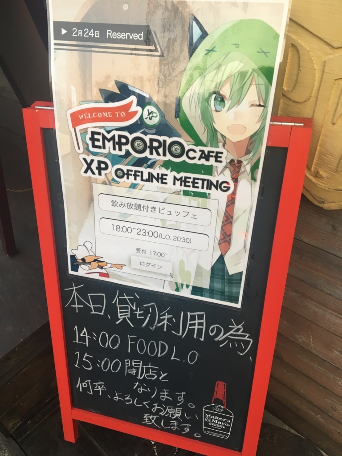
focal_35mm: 29
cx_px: 171
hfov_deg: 48.2
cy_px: 228
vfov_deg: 61.7
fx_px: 382
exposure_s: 1/40
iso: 25
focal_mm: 4.15
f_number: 2.2
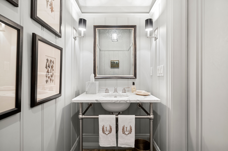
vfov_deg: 73.7
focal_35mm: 16
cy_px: 76
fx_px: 101
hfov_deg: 96.8
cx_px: 114
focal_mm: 16
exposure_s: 1
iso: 320
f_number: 8
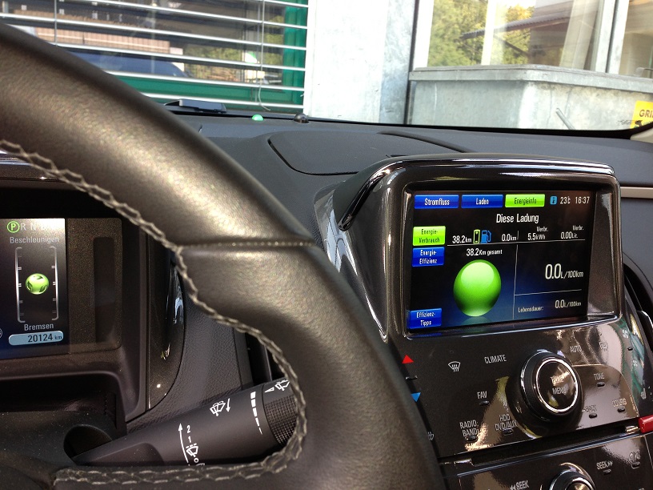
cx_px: 326
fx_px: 623
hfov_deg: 55.4
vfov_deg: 42.9
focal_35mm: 33
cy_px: 245
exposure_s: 1/27
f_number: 2.4
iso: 50
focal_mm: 4.13
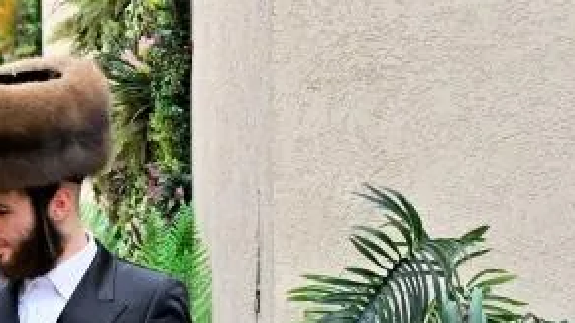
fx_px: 4116
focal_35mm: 270
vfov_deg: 4.5
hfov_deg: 7.9
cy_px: 453
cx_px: -232
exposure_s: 1/640
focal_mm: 73
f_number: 4
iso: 160
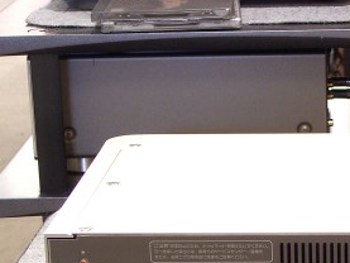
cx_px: 374
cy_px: 258
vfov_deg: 9.4
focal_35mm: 157
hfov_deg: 12.4
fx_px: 1588
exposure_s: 1/10
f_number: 4
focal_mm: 14.2
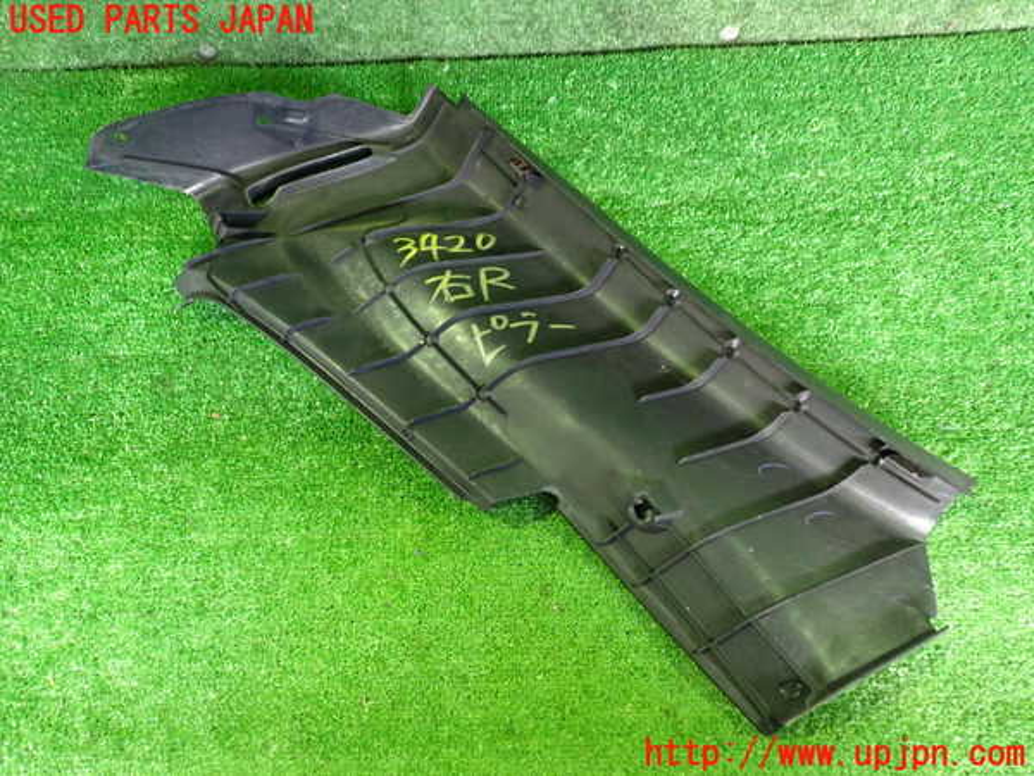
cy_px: 388
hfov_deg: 60.0
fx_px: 896
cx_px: 517
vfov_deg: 46.8
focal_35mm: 30
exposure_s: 1/30
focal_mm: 5.4
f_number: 2.3
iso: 1000
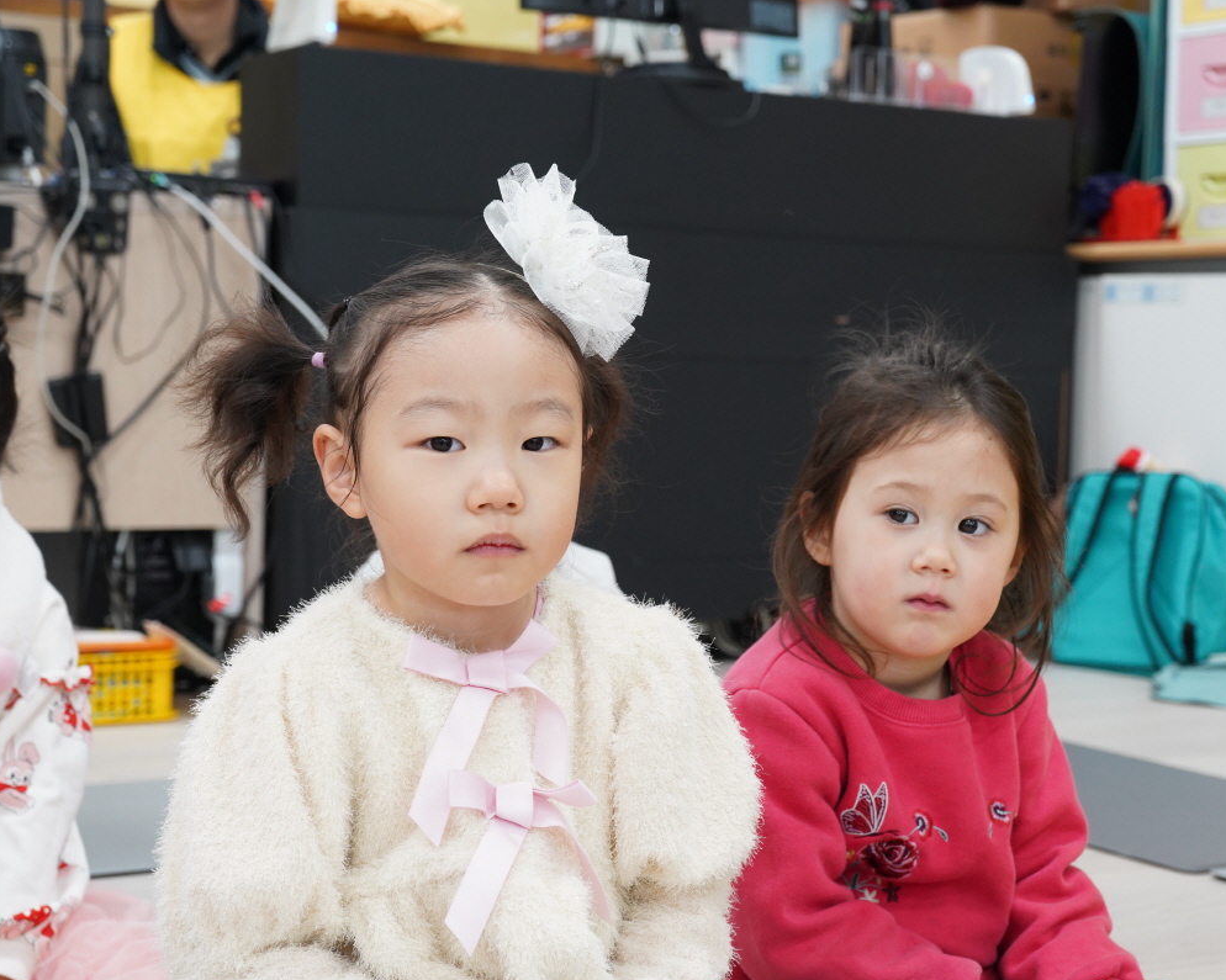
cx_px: 657
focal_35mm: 68
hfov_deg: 27.9
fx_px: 2467
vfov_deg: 22.5
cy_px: 489
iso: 2500
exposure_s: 1/50
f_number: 7.1
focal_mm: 60
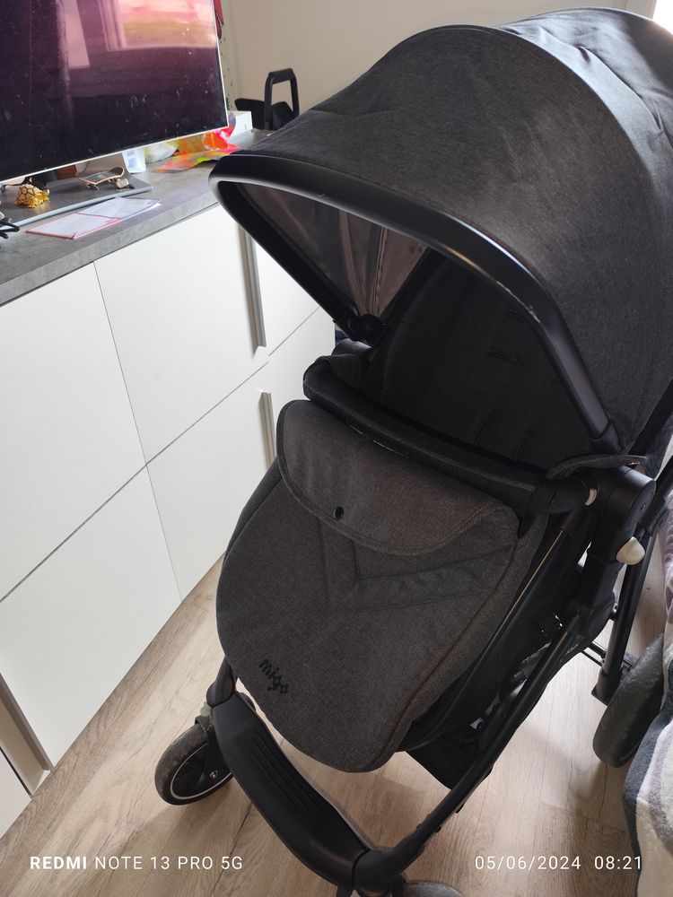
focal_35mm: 23
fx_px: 596
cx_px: 336
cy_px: 448
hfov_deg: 58.9
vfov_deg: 73.9
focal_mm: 6.14
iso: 640
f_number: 1.65
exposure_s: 1/50
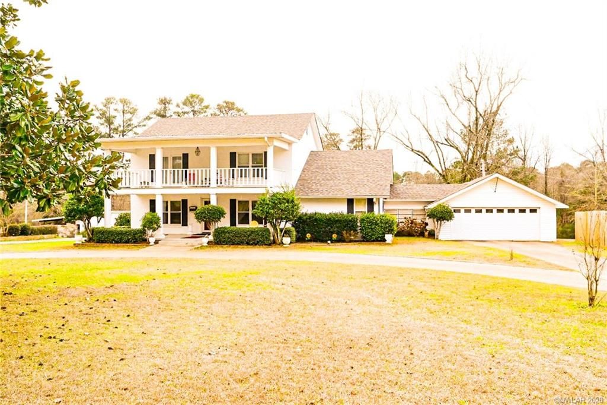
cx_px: 304
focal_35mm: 30
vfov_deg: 43.6
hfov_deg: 61.9
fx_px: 506
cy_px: 202
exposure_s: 1/1250
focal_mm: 30
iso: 8000
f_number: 18
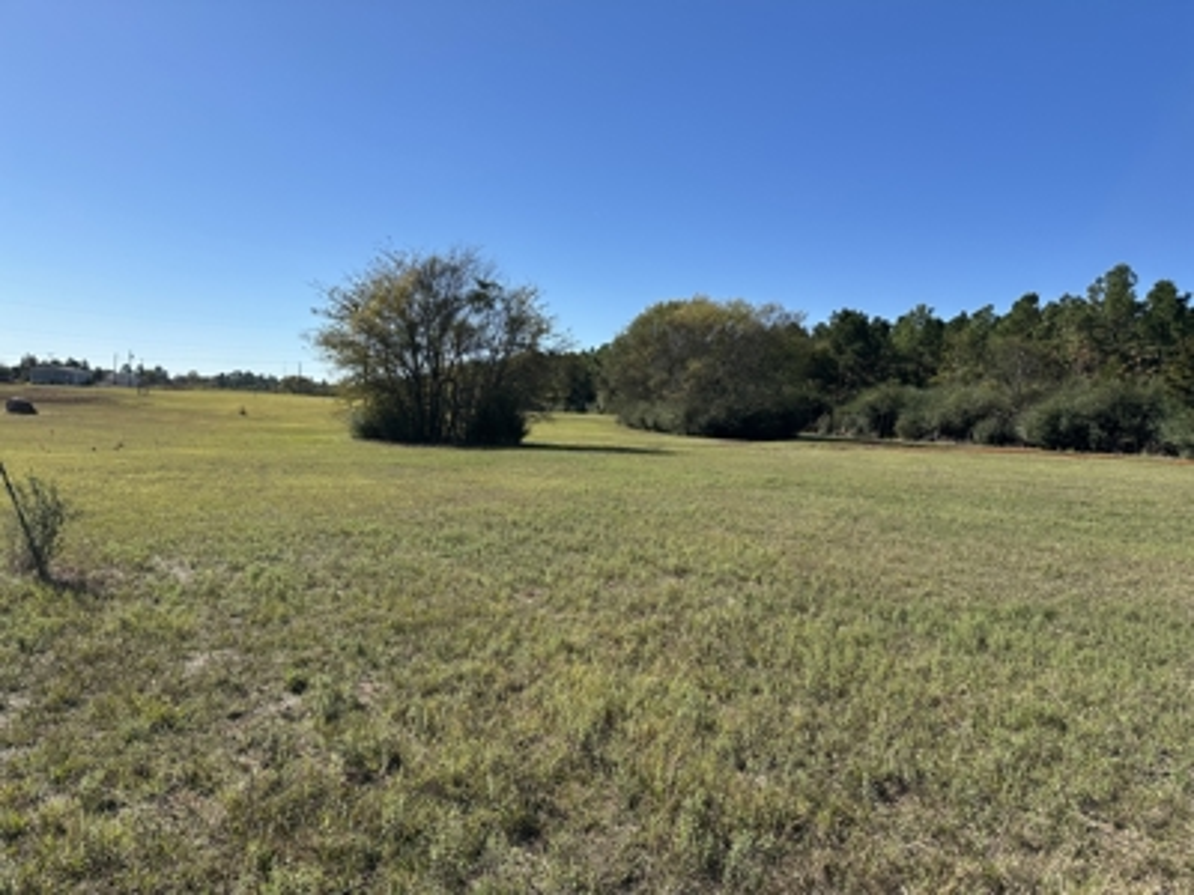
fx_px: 828
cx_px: 597
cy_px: 448
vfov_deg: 56.8
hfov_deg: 71.6
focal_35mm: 24
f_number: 1.78
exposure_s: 1/4348
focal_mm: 6.86
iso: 80
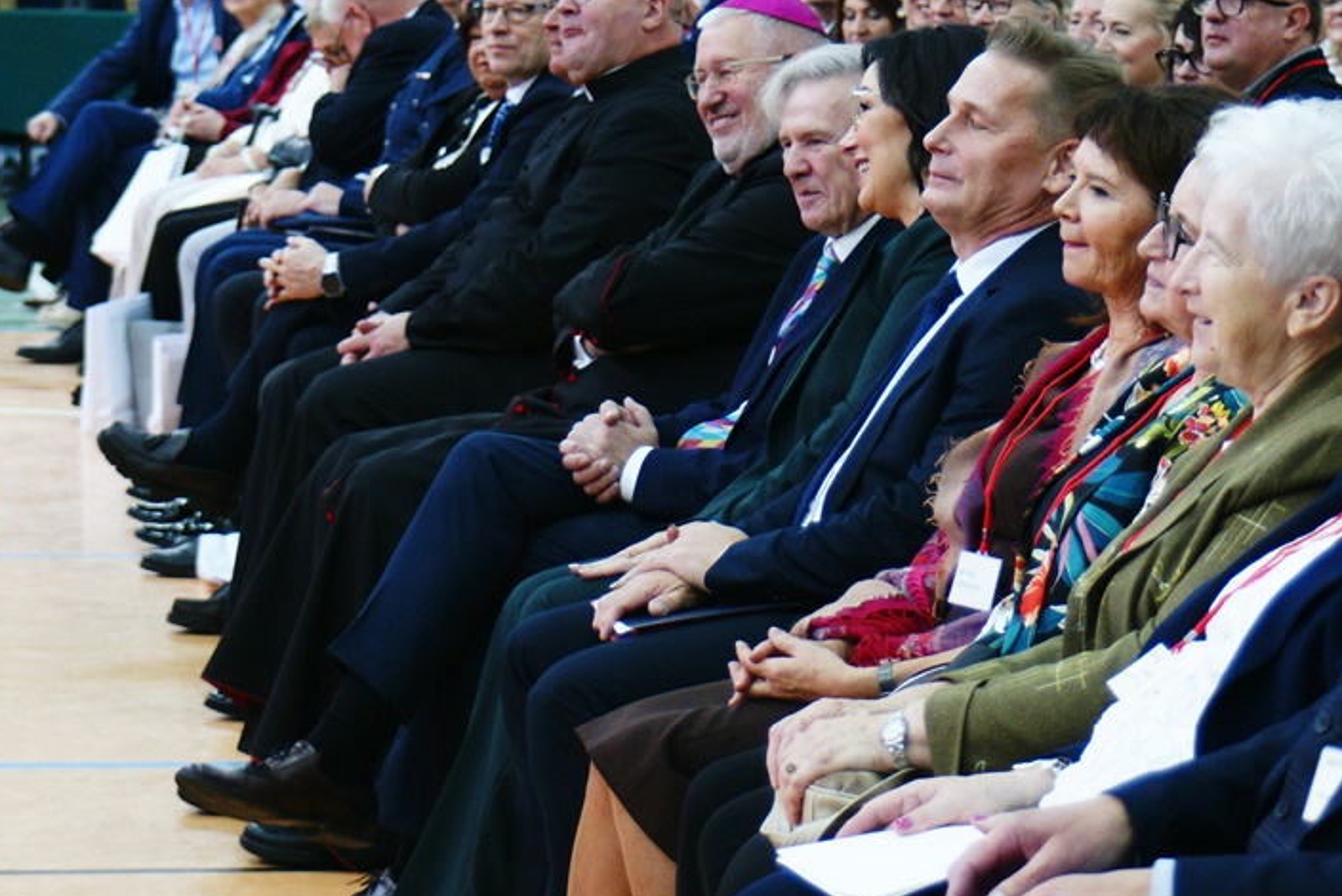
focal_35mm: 160
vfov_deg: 8.6
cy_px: 308
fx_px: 5956
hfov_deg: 12.8
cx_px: 820
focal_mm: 75
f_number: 5.6
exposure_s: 1/50
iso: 800
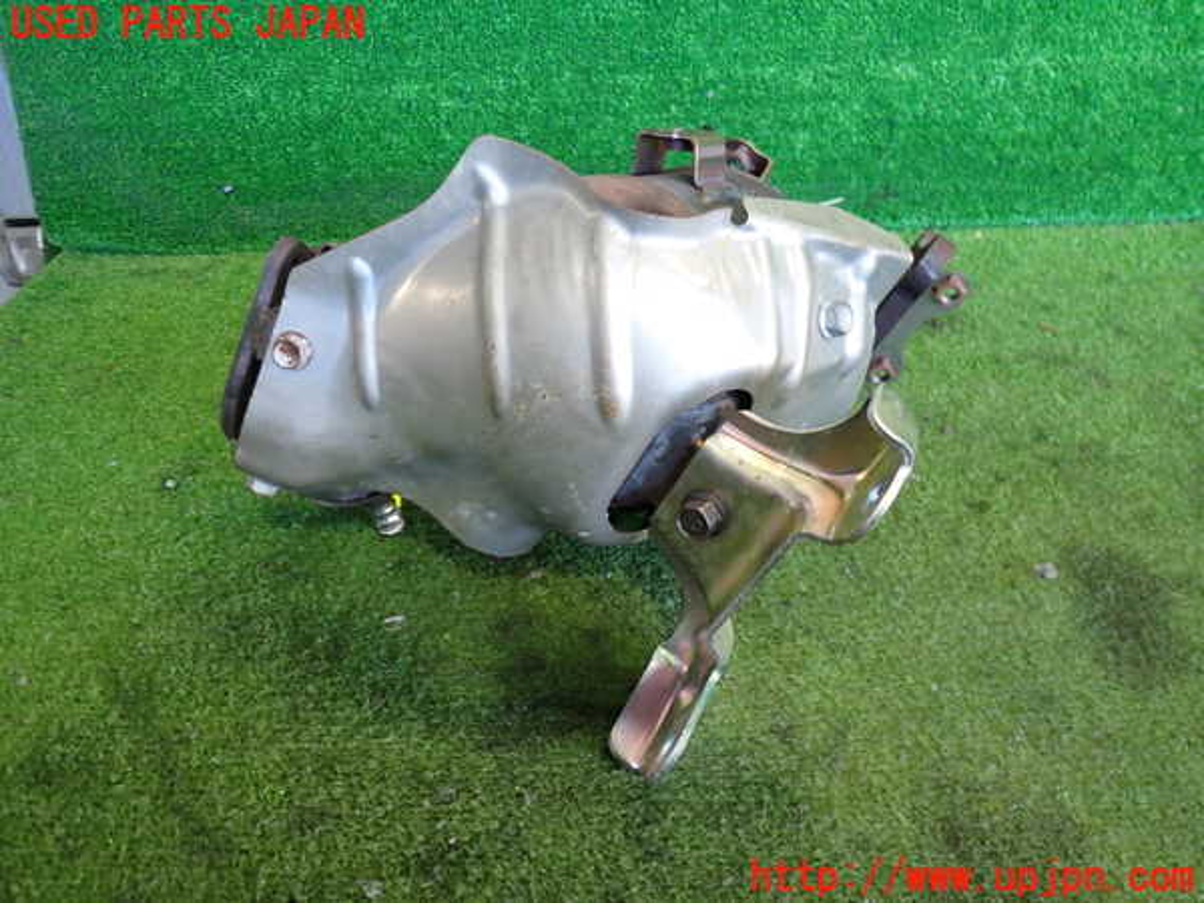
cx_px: 602
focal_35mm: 30
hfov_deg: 60.0
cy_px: 452
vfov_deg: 46.8
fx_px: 1043
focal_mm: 5.4
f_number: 2.3
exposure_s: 1/40
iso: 200
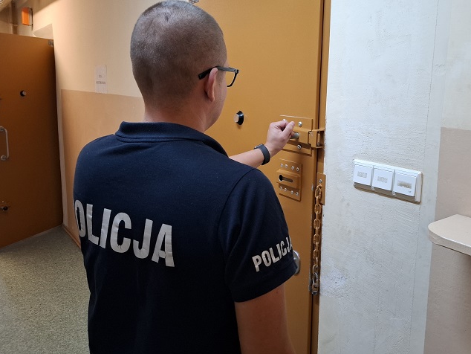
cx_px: 279
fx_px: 395
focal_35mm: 29
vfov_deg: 48.1
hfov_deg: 61.2
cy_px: 152
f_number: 1.8
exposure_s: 1/50
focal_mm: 5.54
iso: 200
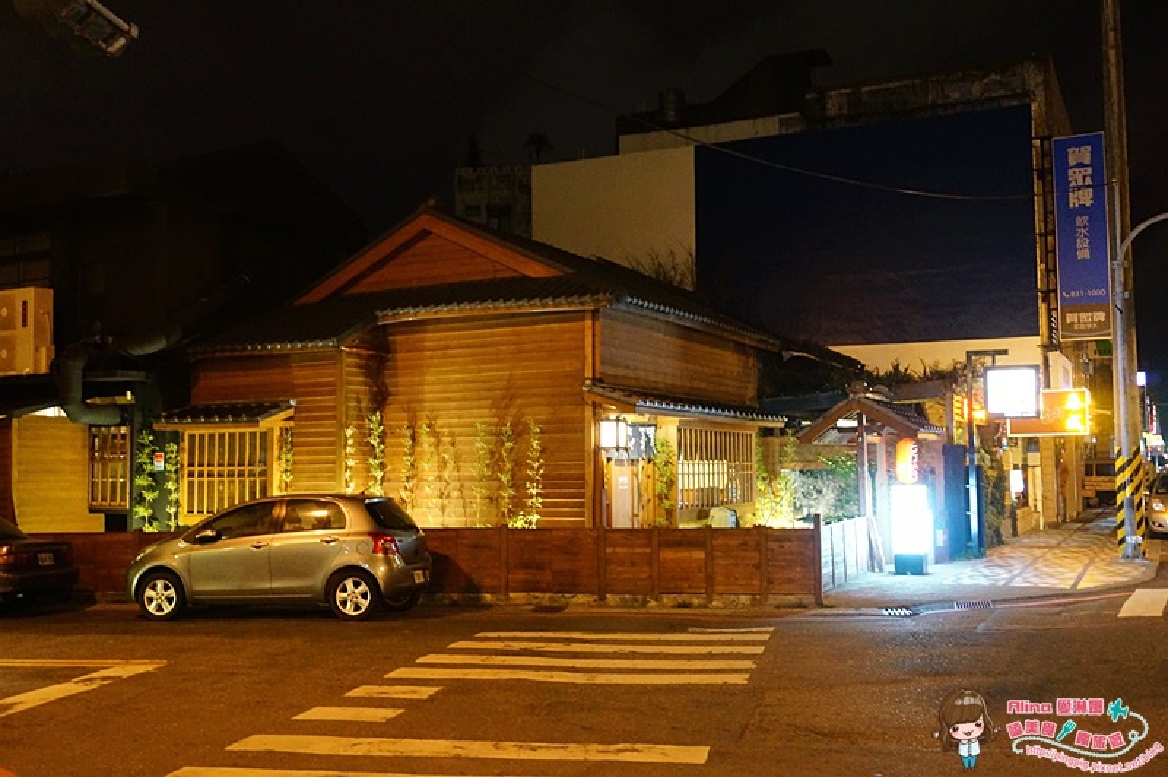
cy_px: 388
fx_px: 1118
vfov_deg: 38.3
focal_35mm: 34
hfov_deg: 55.1
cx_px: 584
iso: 3200
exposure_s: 1/20
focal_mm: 23
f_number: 4.5
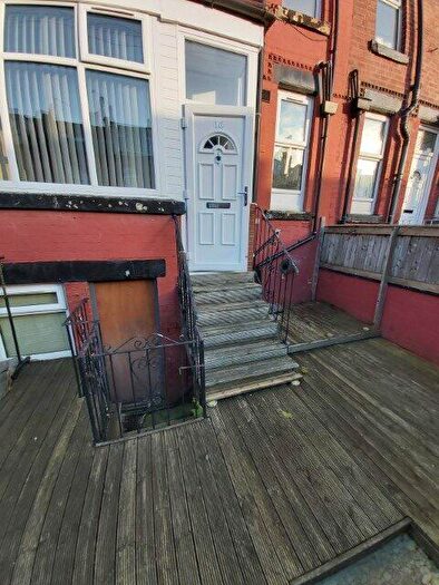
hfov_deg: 94.5
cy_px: 292
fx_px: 203
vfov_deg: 110.5
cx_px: 220
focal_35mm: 12
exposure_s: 1/182
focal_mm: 1.42
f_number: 2.2
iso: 40
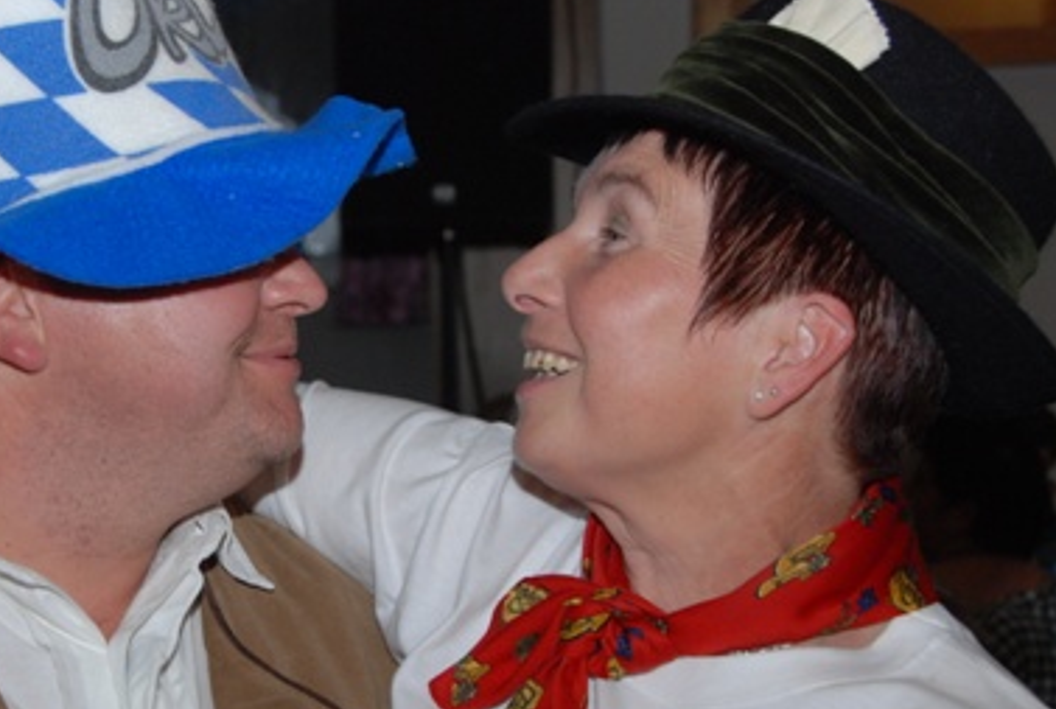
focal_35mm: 112
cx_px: 319
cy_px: 468
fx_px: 3292
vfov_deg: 12.3
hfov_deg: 18.2
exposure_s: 1/60
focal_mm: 44
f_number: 5.6
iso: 400
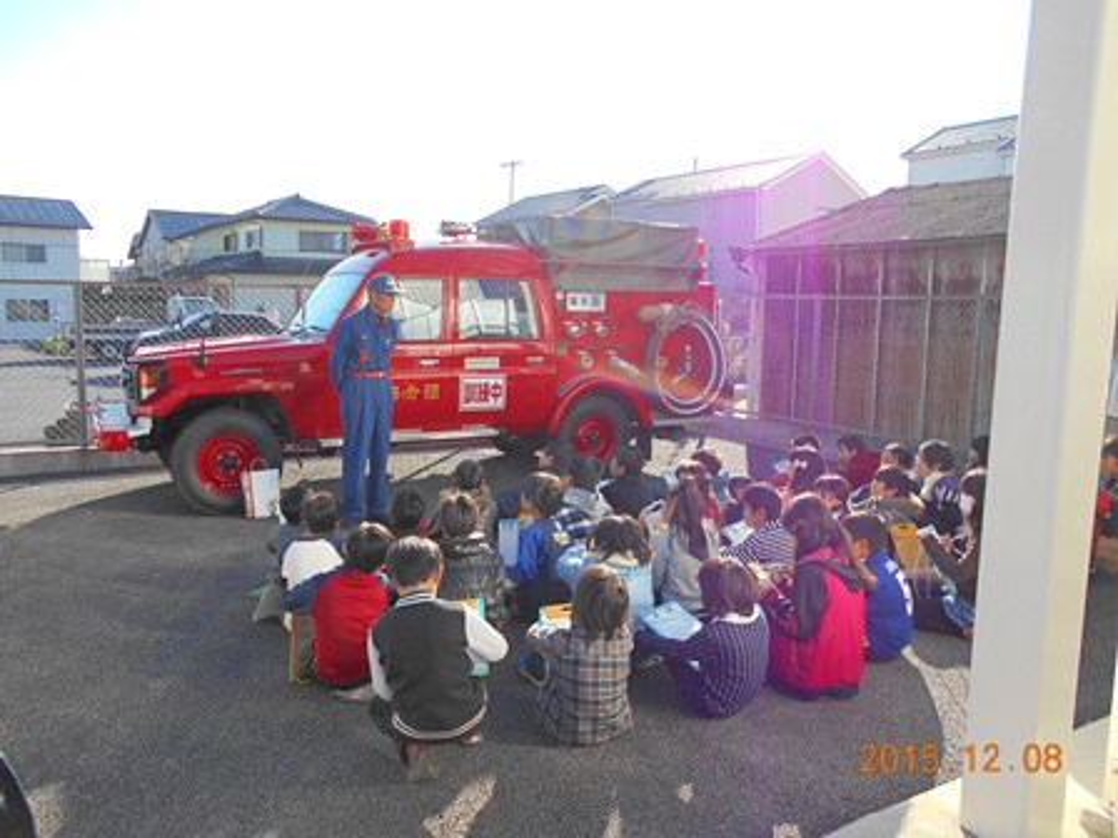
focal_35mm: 26
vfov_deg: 53.1
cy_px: 419
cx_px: 559
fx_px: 840
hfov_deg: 67.3
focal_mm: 4.6
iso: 80
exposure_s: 1/320
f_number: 3.2
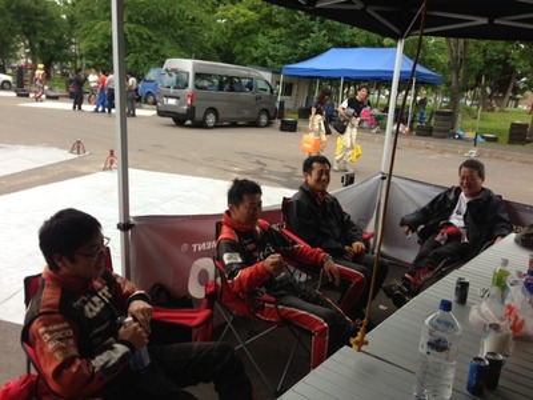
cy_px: 200
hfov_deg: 55.4
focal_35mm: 33
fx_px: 508
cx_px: 266
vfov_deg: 42.9
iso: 64
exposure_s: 1/60
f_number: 2.4
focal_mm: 4.13
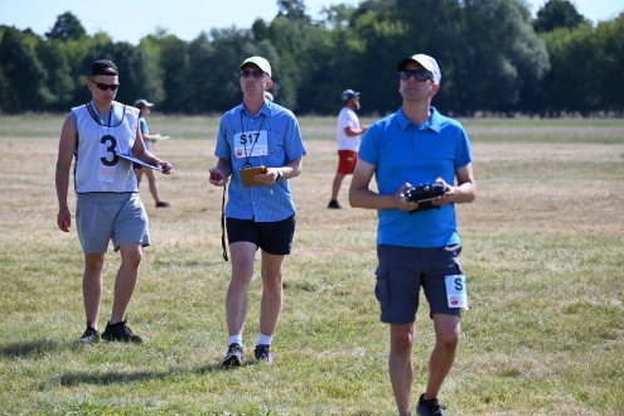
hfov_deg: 11.1
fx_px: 3224
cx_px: 312
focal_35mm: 186
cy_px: 208
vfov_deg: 7.4
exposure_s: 1/2500
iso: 640
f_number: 5.3
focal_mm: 185
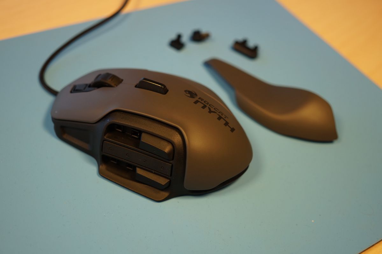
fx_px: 477
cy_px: 127
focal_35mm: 45
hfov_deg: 43.7
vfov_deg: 29.8
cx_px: 191
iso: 400
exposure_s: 1/400
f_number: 2.8
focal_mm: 30
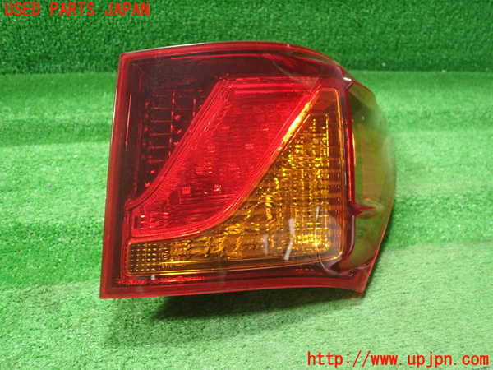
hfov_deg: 60.0
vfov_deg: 46.8
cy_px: 185
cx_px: 246
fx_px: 427
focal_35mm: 30
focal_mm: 5.5
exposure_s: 1/100
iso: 800
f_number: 2.3
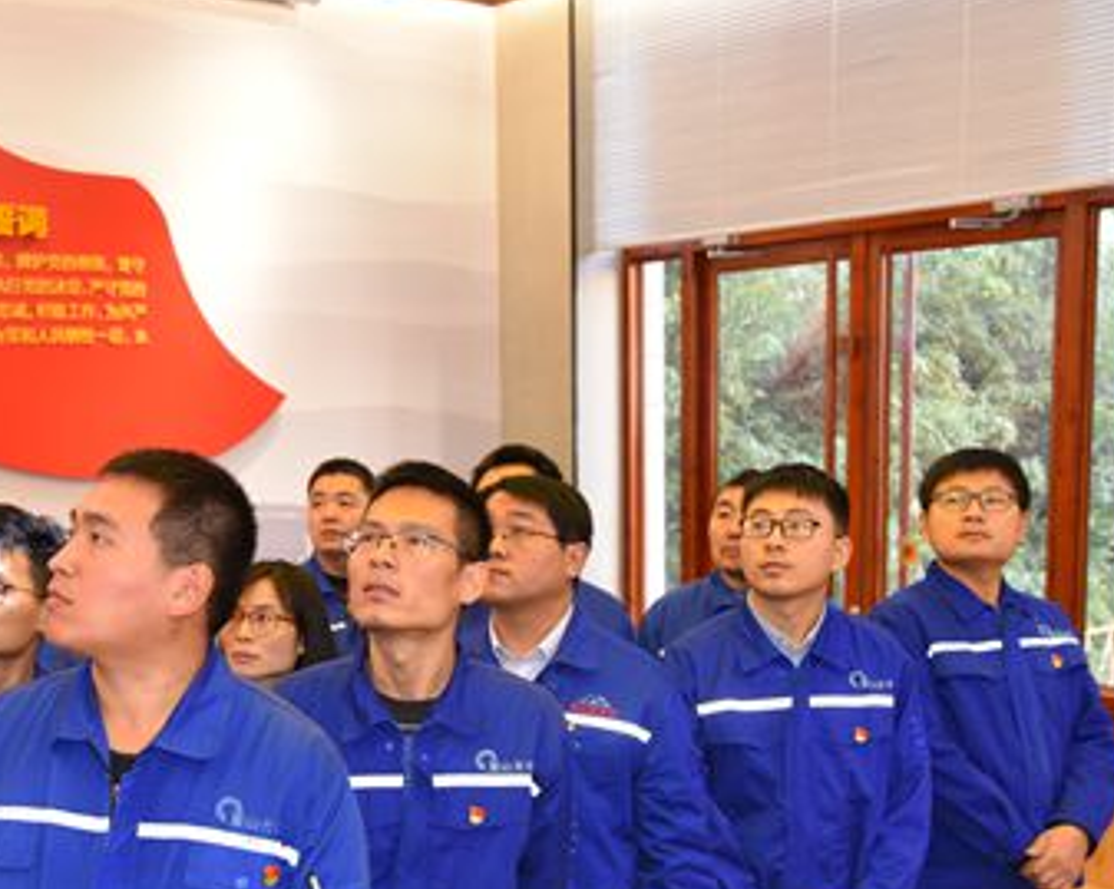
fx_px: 1515
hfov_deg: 39.8
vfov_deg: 32.5
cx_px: 357
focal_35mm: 46
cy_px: 587
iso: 800
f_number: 4
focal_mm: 30
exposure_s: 1/60
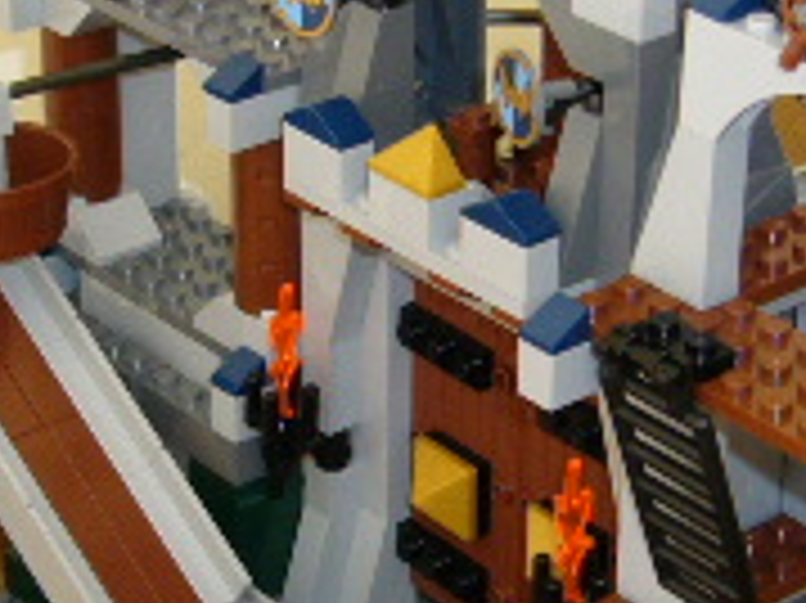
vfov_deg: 11.8
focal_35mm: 125
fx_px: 2909
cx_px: 423
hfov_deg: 15.8
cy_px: 252
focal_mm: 5.8
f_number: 2.8
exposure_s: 1/8
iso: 100
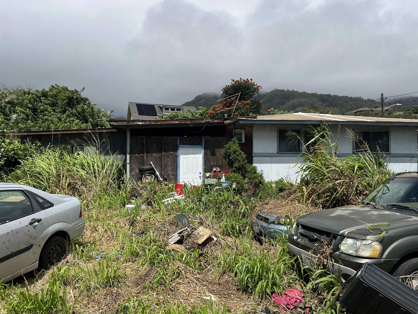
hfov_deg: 67.3
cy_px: 157
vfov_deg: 53.1
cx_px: 209
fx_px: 314
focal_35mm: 26
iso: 50
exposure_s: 1/8000
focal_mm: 5.7
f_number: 1.5
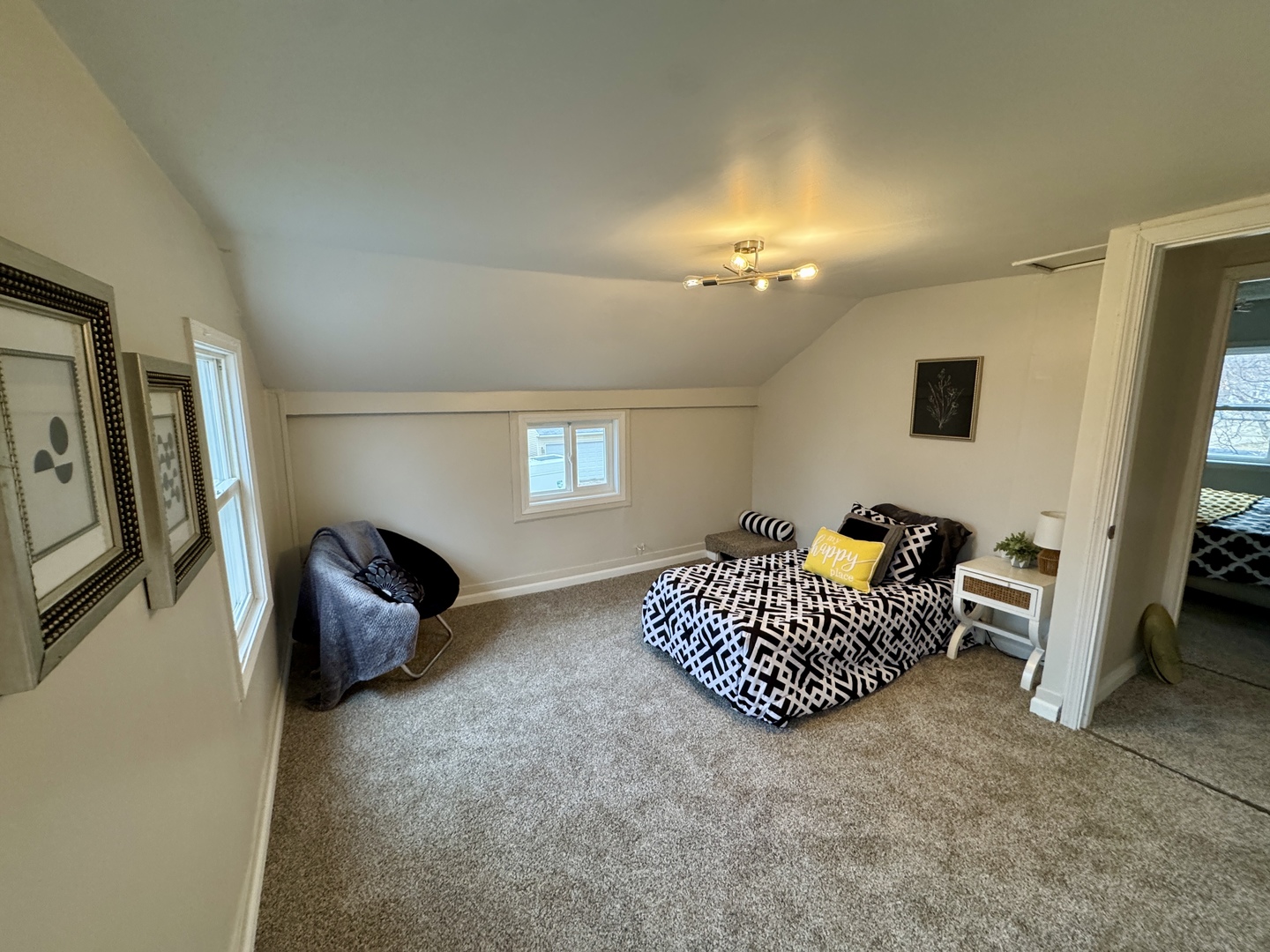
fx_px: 514
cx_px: 635
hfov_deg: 102.1
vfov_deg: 85.7
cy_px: 476
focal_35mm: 14
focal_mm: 2.22
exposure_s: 1/120
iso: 320
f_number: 2.2
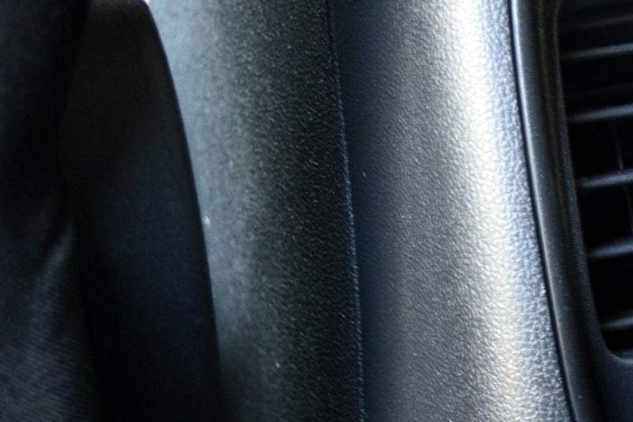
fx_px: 2075
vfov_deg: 11.6
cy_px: 257
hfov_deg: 16.6
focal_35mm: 118
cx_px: 769
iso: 800
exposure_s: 1/8
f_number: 4.5
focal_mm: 32
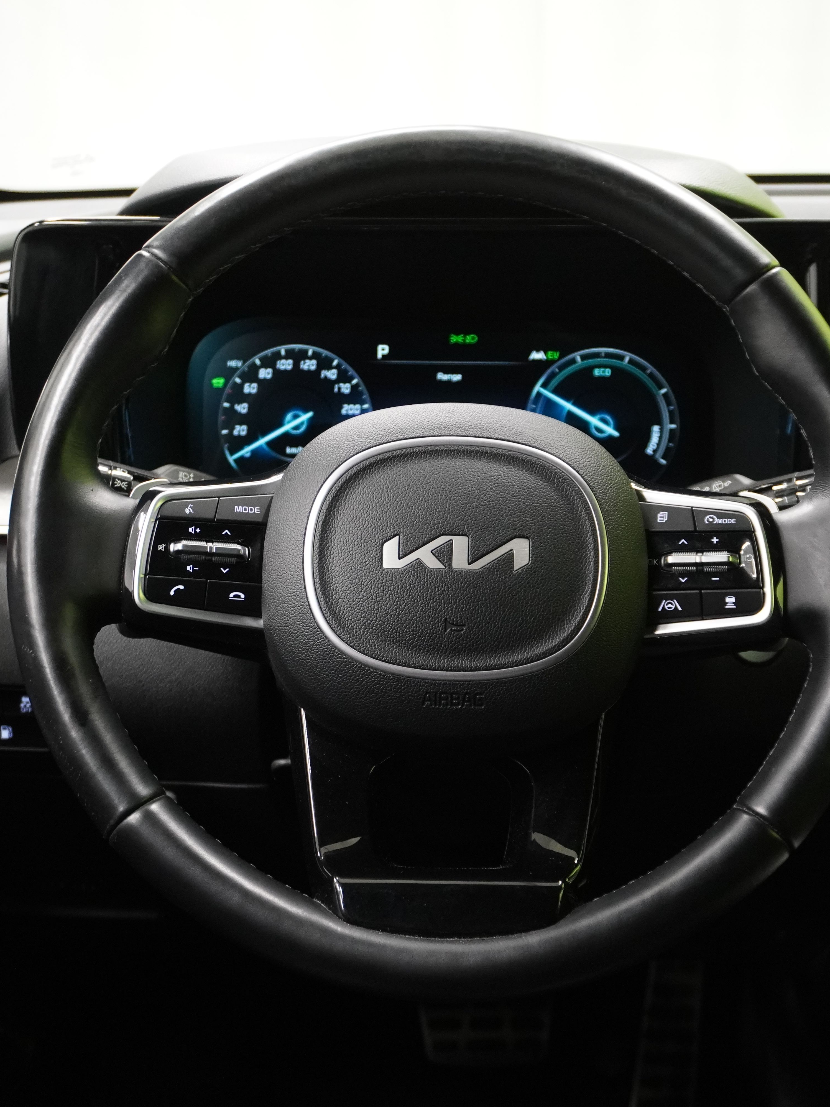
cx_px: 457
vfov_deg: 36.8
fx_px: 1663
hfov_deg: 28.0
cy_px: 554
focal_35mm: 52
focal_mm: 24
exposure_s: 1/40
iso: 2500
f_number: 4.5
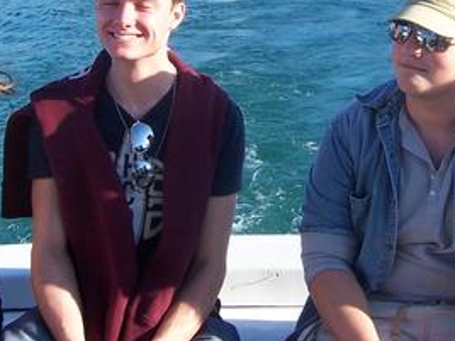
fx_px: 1130
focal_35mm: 86
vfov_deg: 16.9
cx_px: 290
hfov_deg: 22.7
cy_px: 32
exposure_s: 1/180
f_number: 4.8
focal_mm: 6
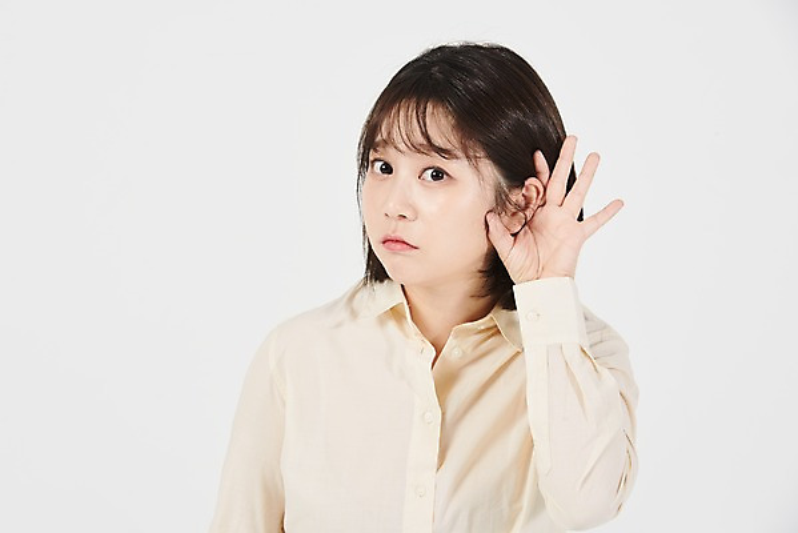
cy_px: 266
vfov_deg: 8.3
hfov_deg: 12.4
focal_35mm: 165
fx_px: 3659
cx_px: 399
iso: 100
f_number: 13
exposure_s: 1/125
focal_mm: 165
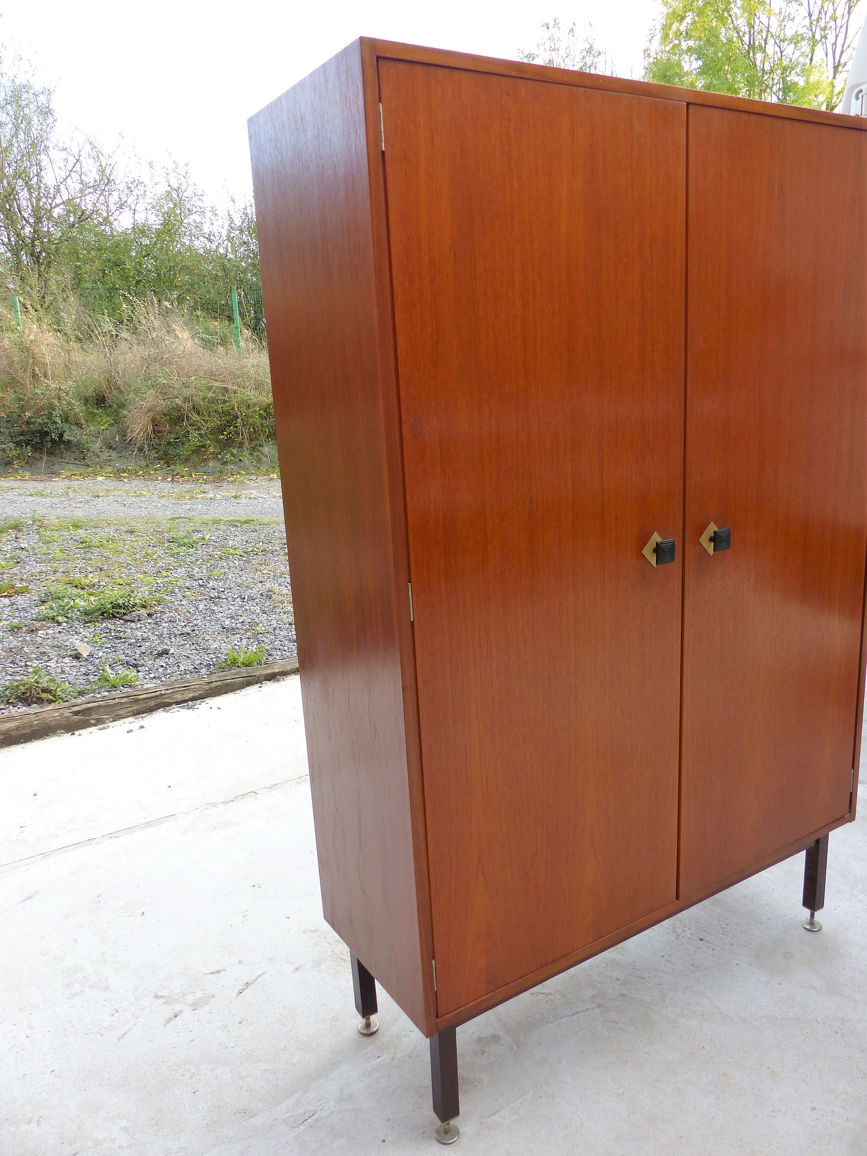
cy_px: 578
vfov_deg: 67.3
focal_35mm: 26
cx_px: 434
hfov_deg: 53.1
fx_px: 868
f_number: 3.2
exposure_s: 1/100
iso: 100
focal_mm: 4.5
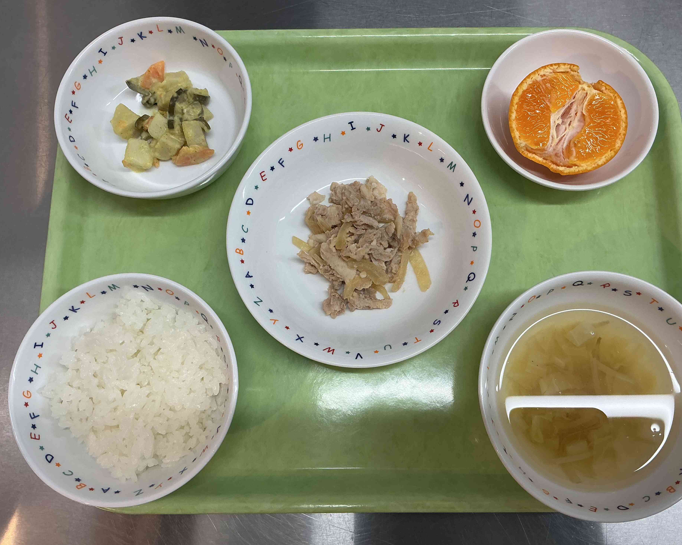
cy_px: 279
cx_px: 365
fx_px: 626
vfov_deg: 47.1
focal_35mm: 31
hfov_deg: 57.1
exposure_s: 1/120
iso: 40
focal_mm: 3
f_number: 1.8
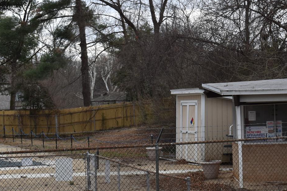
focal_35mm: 99
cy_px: 74
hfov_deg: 19.8
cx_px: 307
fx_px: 789
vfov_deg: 13.8
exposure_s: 1/320
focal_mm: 30
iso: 200
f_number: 9
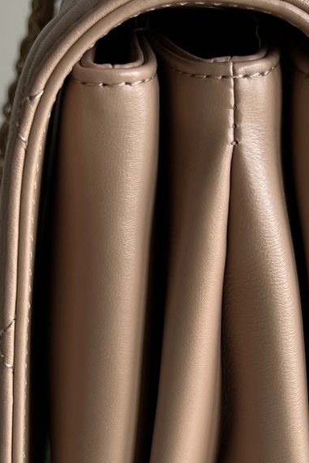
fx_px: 965
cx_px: 227
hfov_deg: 18.1
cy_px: 419
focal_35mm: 75
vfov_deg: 26.1
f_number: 1.6
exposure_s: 1/121
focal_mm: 5.1
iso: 50
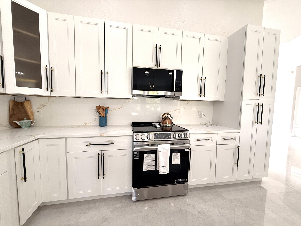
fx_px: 122
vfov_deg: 85.7
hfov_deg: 102.1
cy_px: 113
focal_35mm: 14
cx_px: 150
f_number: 2.2
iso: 100
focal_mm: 2.22
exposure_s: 1/120
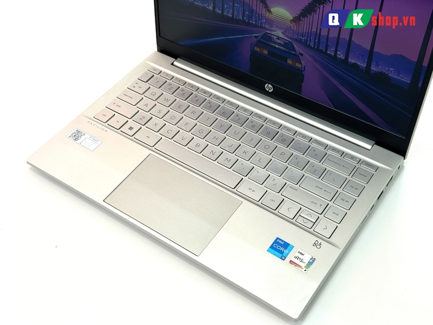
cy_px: 162
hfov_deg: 39.7
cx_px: 216
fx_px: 600
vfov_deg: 30.3
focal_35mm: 48
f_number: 1.78
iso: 64
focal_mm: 6.76
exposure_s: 1/231
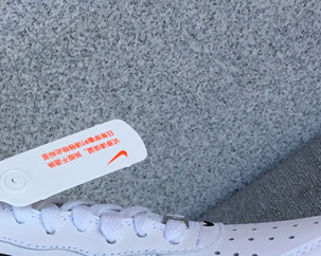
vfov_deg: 16.6
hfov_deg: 20.9
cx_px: 50
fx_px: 854
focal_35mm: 90
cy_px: 268
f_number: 2.4
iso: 25
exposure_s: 1/436
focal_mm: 3.3
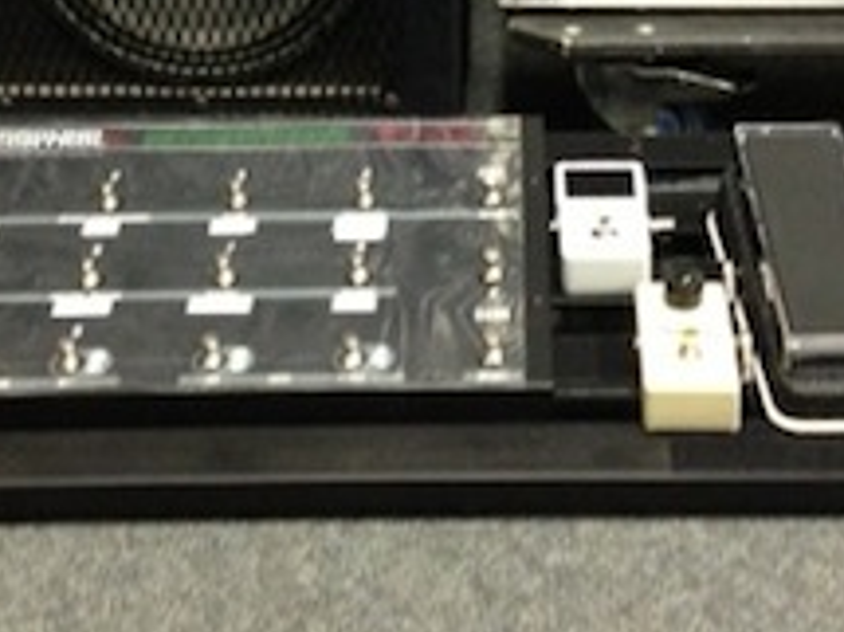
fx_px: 2120
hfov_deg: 22.5
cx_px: 512
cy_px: -135
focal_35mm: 87
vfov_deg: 16.2
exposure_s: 1/17
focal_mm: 4.13
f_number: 2.4
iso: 400
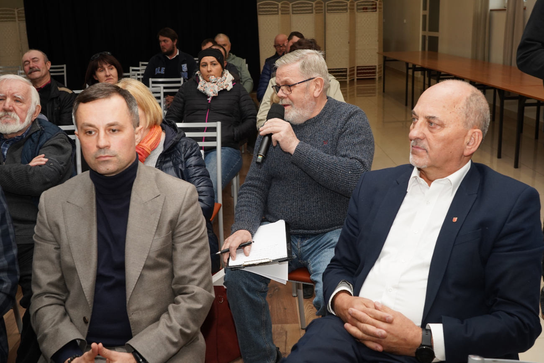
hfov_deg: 47.4
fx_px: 620
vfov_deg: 32.6
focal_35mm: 41
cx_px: 272
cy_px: 182
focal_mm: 41
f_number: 8
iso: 1000
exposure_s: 1/100
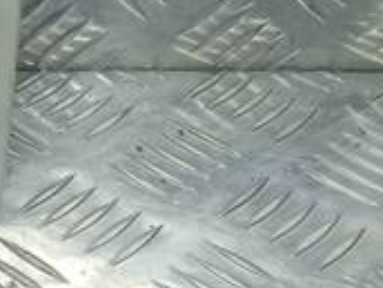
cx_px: -122
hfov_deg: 11.5
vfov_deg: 8.6
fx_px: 1848
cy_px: -188
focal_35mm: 167
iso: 134
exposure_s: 1/100
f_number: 2.2
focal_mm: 3.43
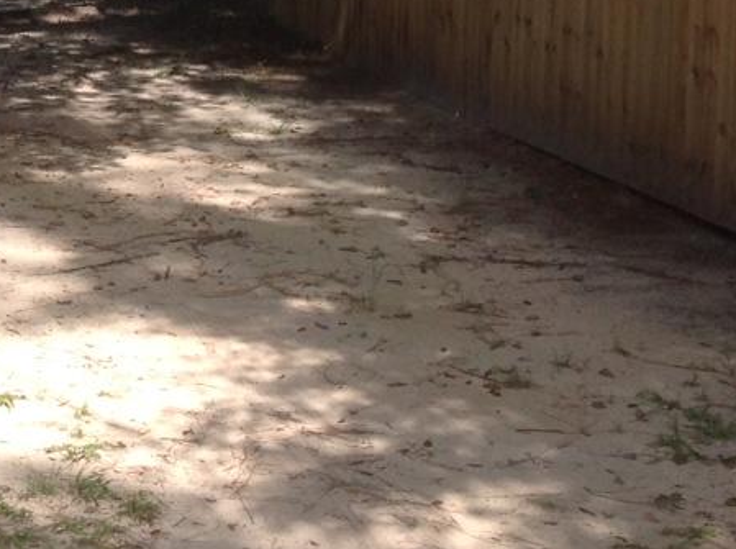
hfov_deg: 18.5
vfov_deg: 14.4
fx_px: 2143
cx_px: -138
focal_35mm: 101
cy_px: -5
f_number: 2.4
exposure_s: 1/864
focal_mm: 4.28
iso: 50
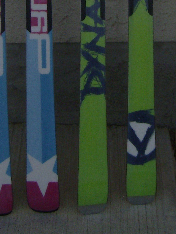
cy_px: -47
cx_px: 125
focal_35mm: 93
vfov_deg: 19.8
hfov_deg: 15.9
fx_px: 629
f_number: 4.7
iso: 100
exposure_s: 1/942
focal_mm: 6
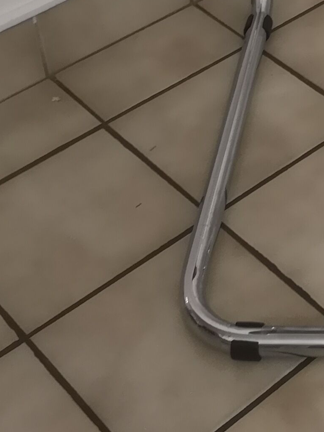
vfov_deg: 18.9
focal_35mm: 96
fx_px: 1198
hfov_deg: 14.6
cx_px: 438
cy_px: -133
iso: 640
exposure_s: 1/16.7
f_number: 1.8
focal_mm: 5.58
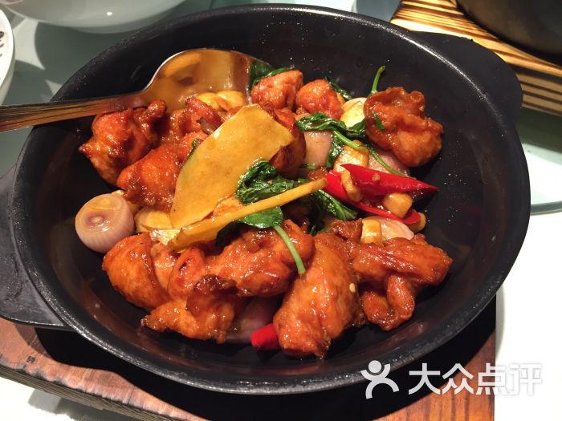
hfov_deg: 61.7
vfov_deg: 48.2
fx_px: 471
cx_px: 281
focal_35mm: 29
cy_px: 210
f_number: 2.2
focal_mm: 4.15
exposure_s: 1/33
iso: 50
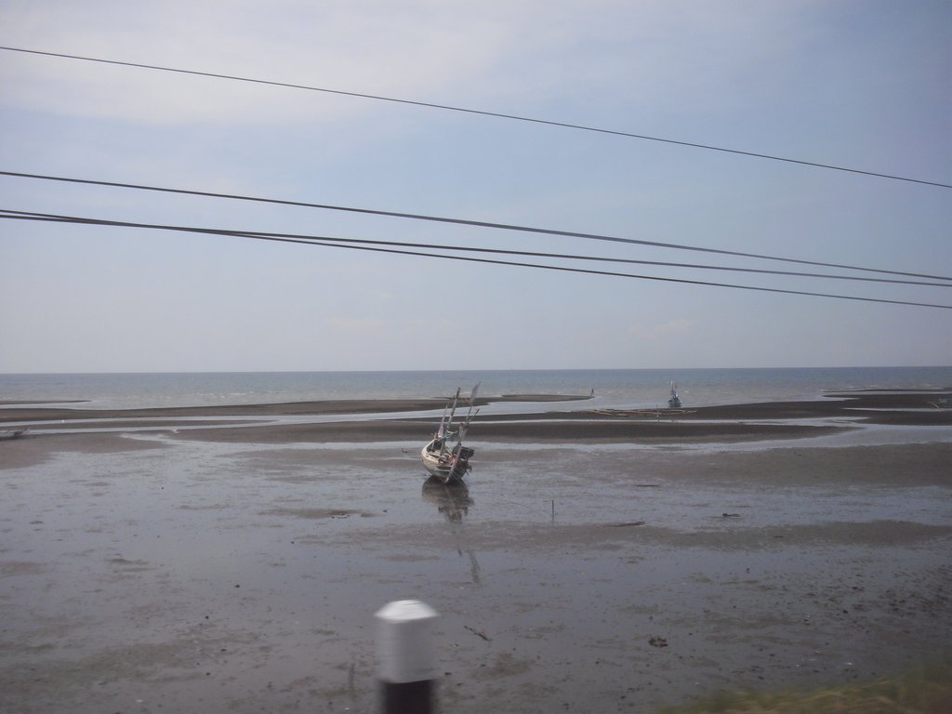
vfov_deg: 37.7
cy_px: 357
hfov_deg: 49.0
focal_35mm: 38
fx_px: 1045
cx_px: 476
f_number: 2.8
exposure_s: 1/400
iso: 100
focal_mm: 6.2
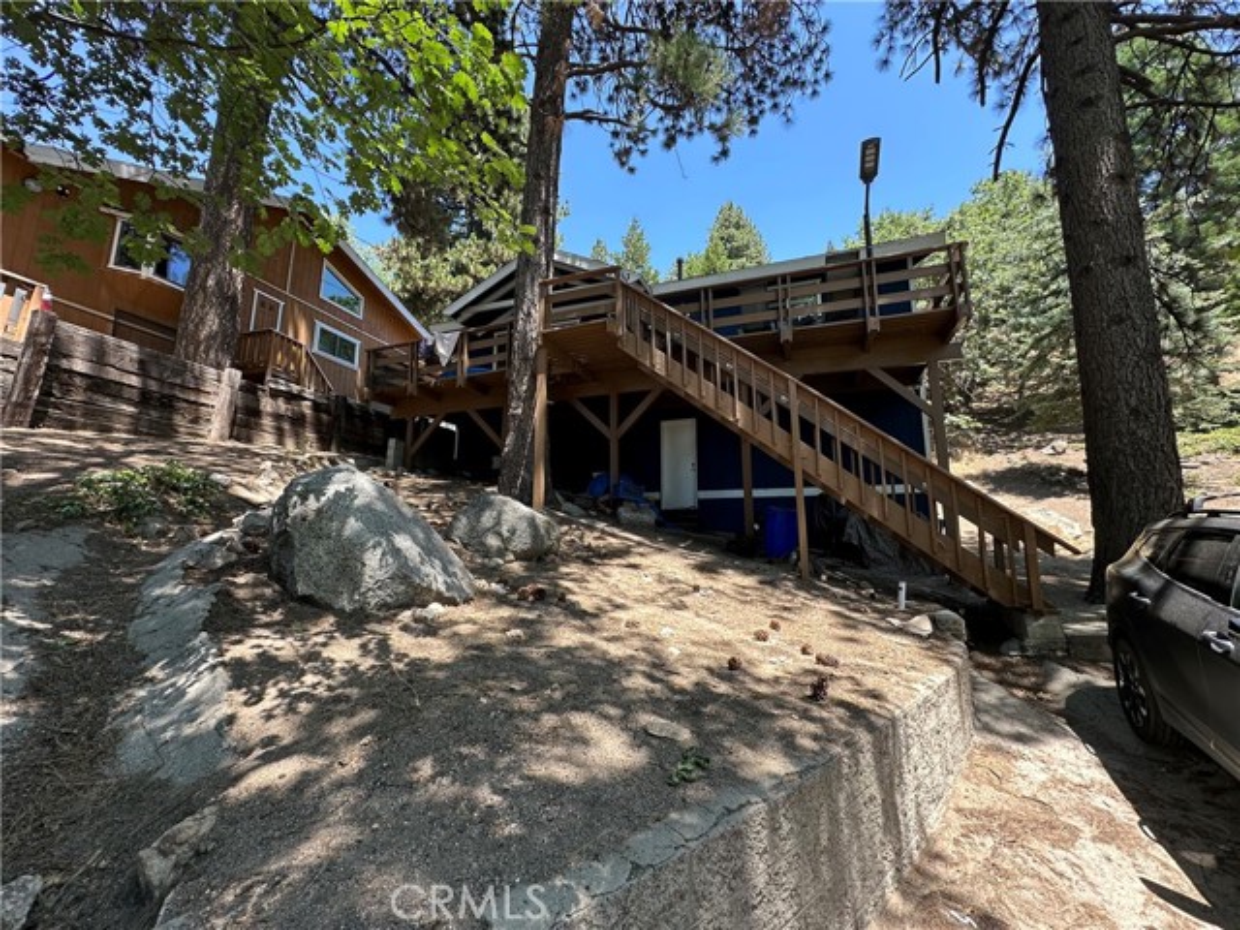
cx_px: 620
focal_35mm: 14
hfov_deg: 102.1
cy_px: 465
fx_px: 502
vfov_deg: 85.7
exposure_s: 1/165
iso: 40
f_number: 2.2
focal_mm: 2.22
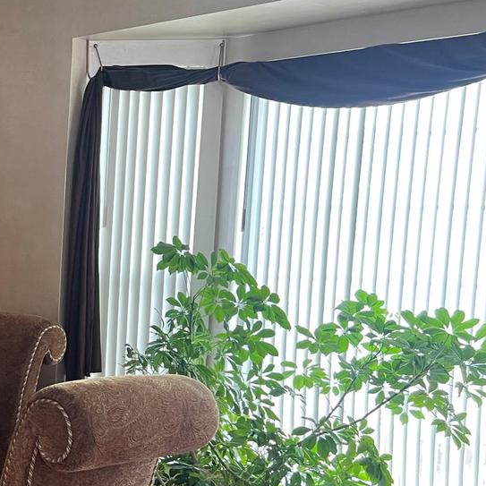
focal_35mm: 61
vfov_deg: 27.9
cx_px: -115
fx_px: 969
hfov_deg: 25.0
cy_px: 346
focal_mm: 5.7
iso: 125
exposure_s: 1/60
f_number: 1.5
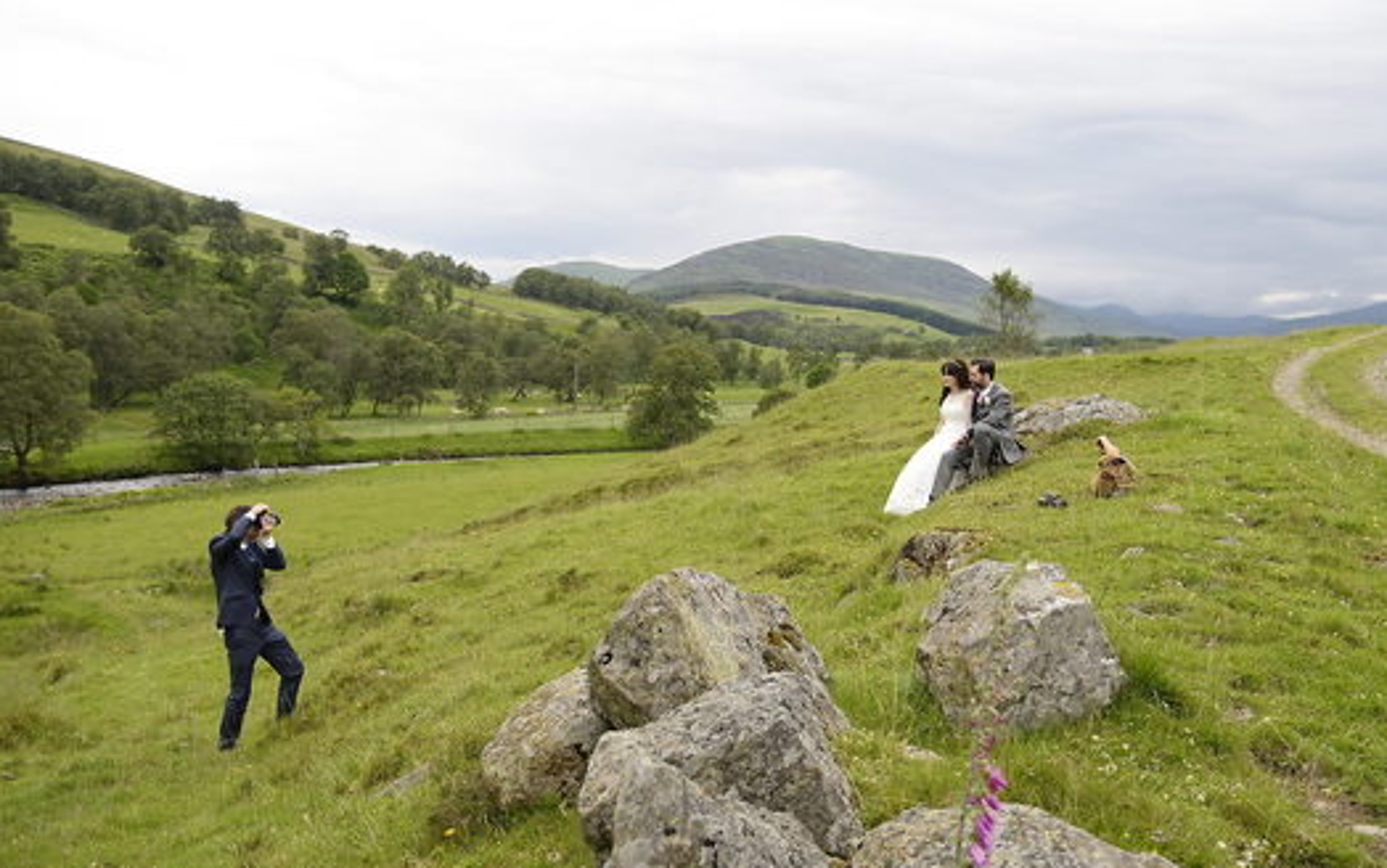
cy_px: 421
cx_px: 770
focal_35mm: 35
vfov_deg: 36.3
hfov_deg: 55.2
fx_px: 1324
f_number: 4
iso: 200
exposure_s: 1/400
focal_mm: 30
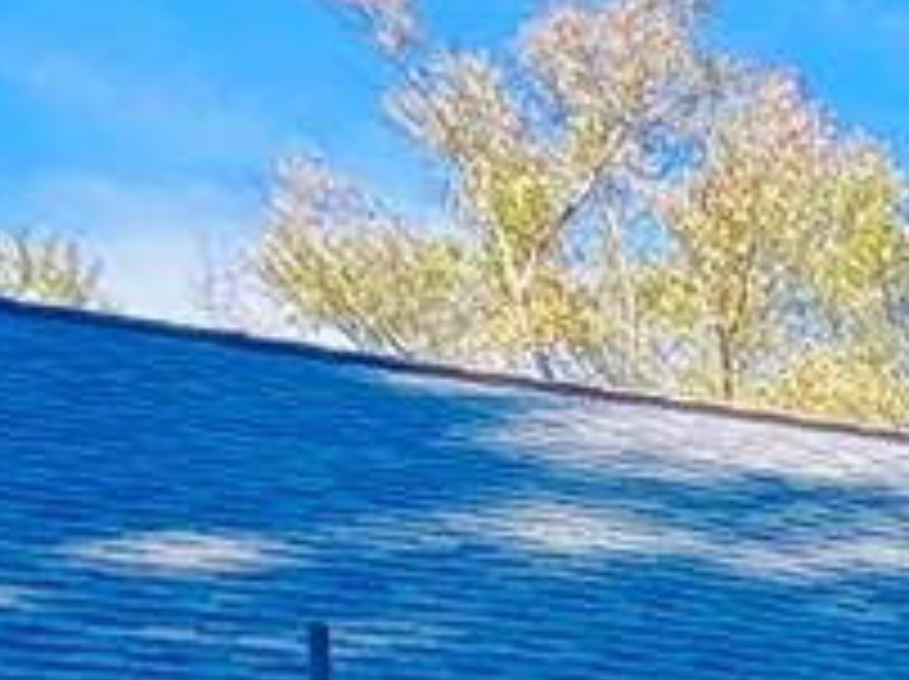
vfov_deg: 12.0
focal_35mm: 99
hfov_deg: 13.1
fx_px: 2597
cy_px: 1635
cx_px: 2349
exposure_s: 1/355
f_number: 1.8
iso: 32
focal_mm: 1.57
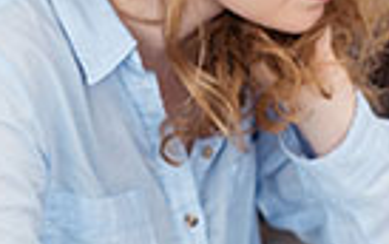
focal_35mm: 186
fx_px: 1974
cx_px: 398
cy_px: 37
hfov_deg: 11.1
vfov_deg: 7.1
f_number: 2.2
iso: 100
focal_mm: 50
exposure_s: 1/200
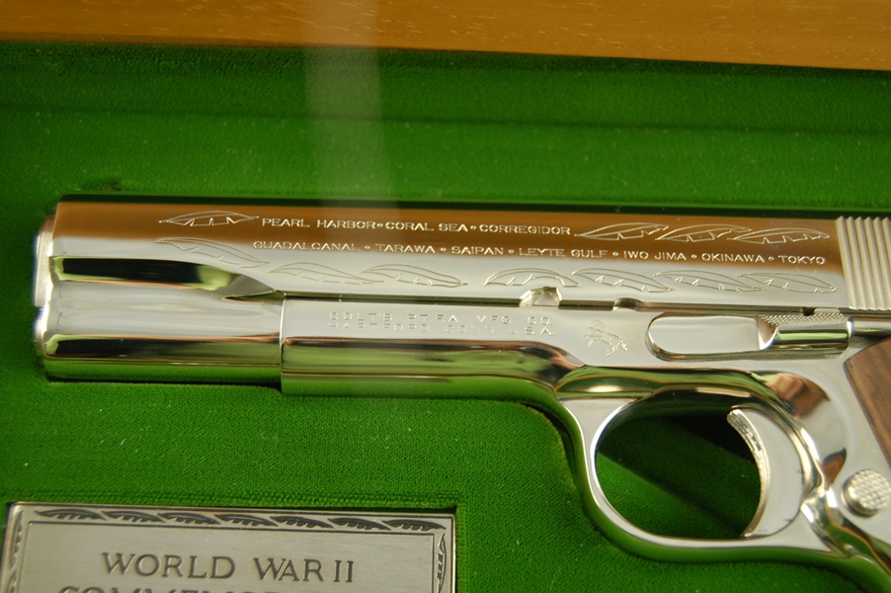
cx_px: 446
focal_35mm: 52
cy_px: 296
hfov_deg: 37.9
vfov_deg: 25.7
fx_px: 1298
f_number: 4.8
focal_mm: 35
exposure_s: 1/40
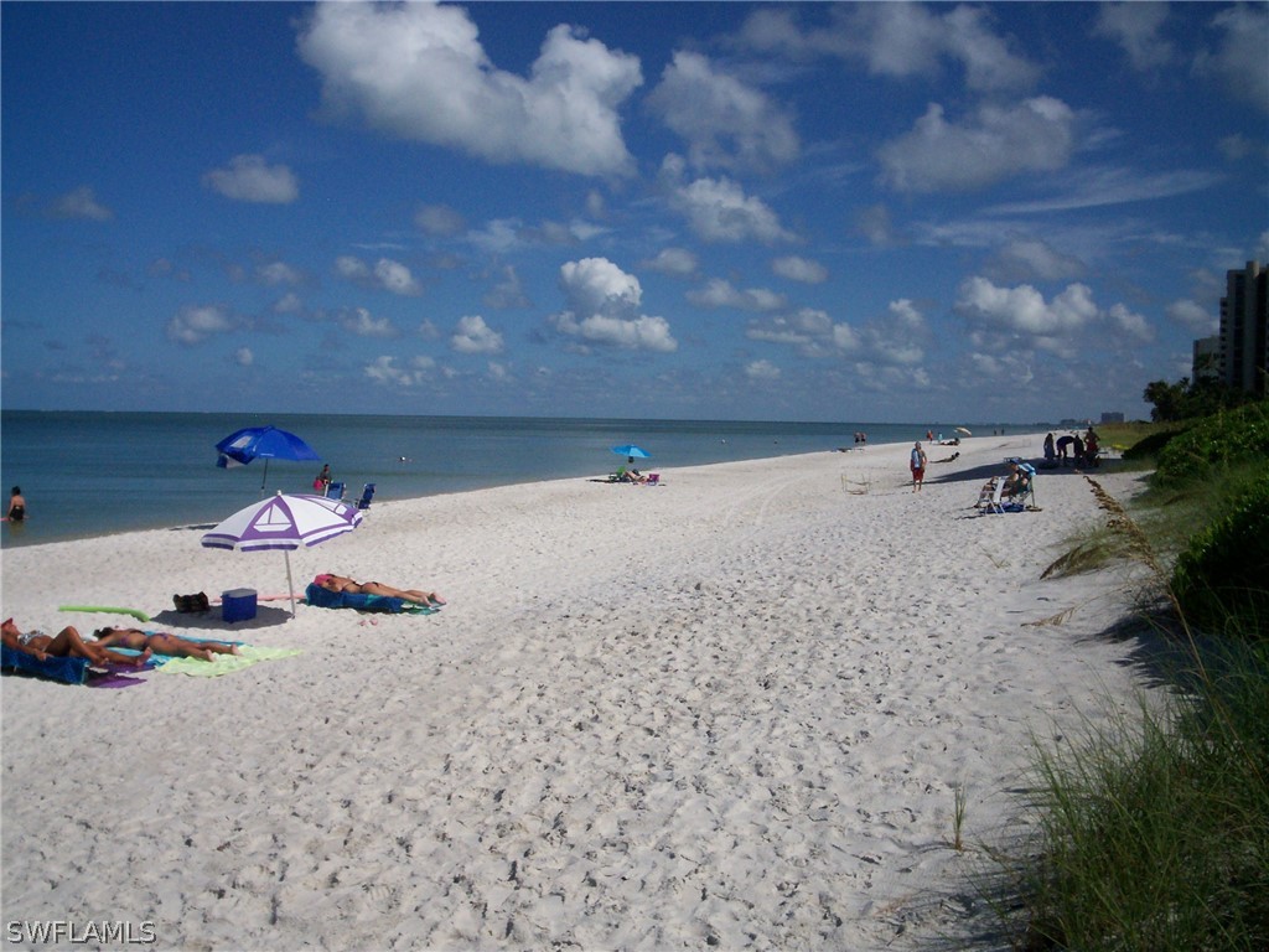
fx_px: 1320
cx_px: 634
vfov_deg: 39.7
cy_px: 476
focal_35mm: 36
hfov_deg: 51.4
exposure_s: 1/2000
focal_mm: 5.9
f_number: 4.5
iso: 100
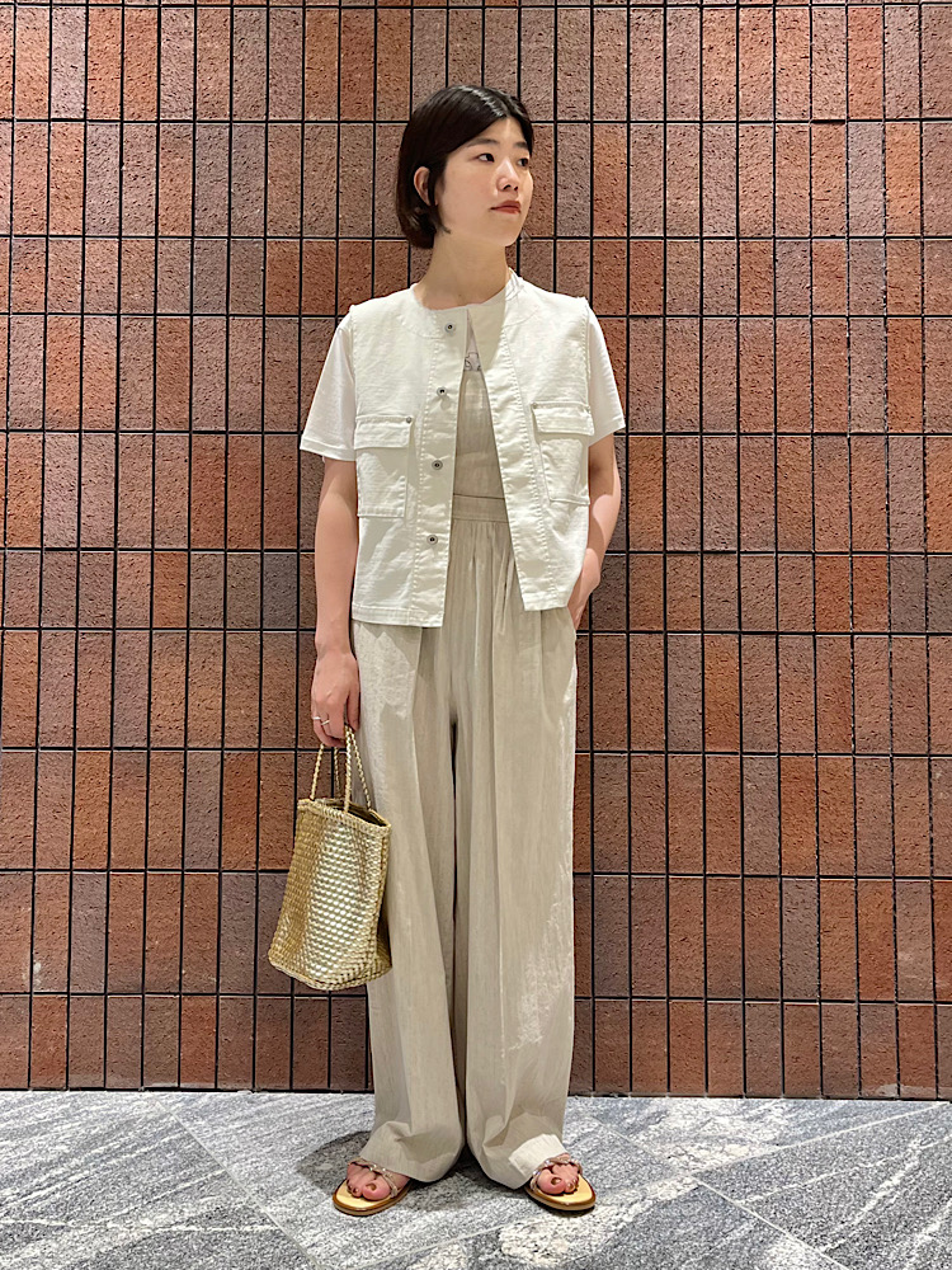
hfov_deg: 53.1
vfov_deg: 67.3
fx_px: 953
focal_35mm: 26
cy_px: 635
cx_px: 476
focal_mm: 5.1
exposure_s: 1/60
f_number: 1.6
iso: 64
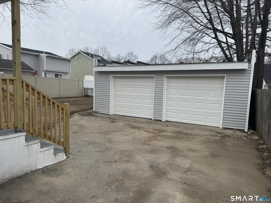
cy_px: 102
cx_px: 136
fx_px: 188
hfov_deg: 71.6
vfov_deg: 56.8
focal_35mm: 24
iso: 80
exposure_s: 1/3247
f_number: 1.78
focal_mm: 6.76
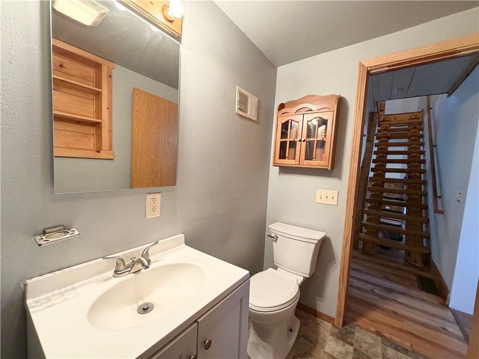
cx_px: 240
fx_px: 194
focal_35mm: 14
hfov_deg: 102.1
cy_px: 180
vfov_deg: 85.7
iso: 320
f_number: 2.2
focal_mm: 2.22
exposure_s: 1/60
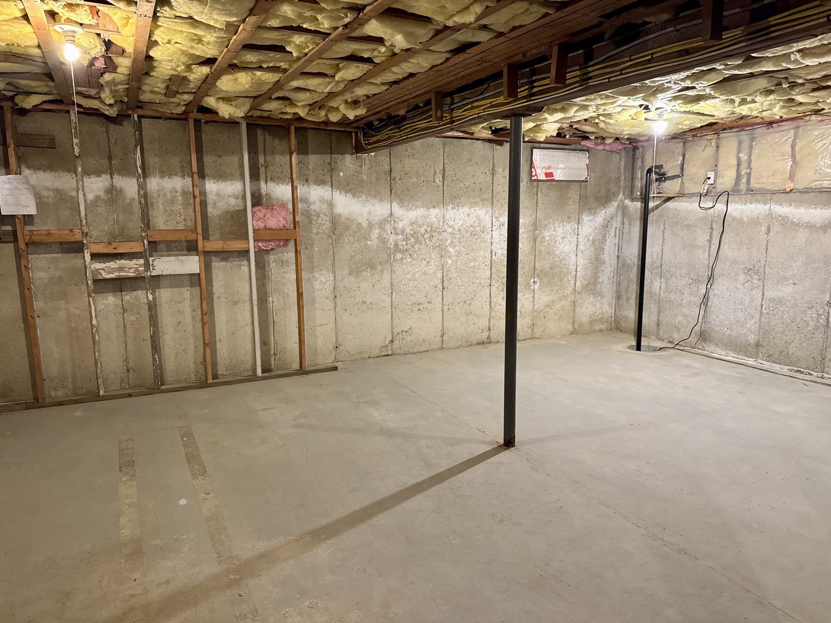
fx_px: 576
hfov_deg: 71.6
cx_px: 416
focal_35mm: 24
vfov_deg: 56.8
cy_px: 312
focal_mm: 6.76
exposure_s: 1/60
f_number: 1.78
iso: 640
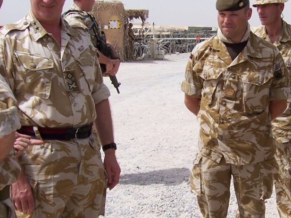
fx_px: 589
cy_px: 115
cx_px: 203
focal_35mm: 70
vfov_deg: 21.0
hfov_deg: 27.5
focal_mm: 6
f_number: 4.8
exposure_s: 1/750
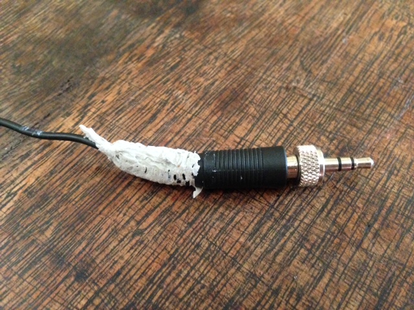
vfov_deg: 42.9
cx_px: 207
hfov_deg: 55.4
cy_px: 155
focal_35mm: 33
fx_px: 395
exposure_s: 1/15
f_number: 2.4
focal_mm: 4.12
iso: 800
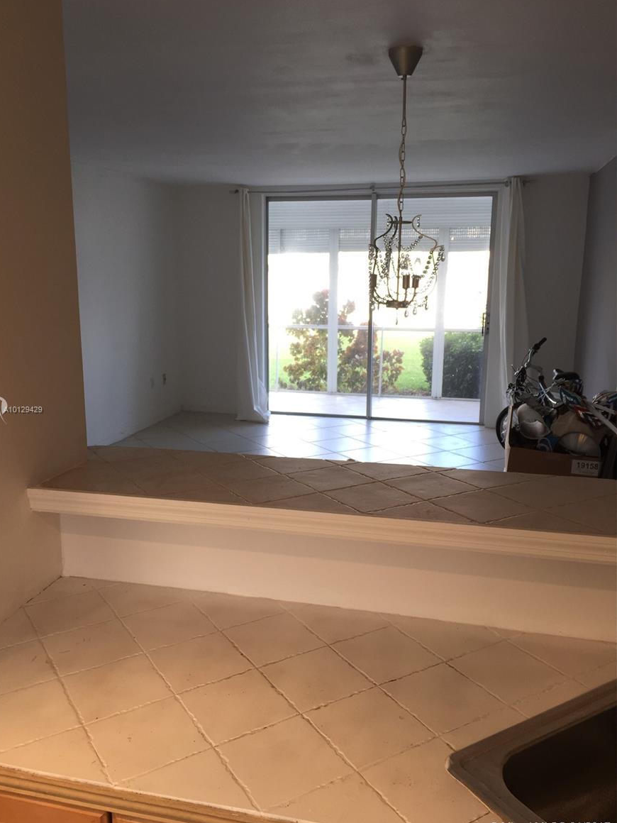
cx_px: 299
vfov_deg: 60.0
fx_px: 713
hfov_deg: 46.8
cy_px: 410
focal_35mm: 30
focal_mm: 4.15
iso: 32
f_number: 2.2
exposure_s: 1/60
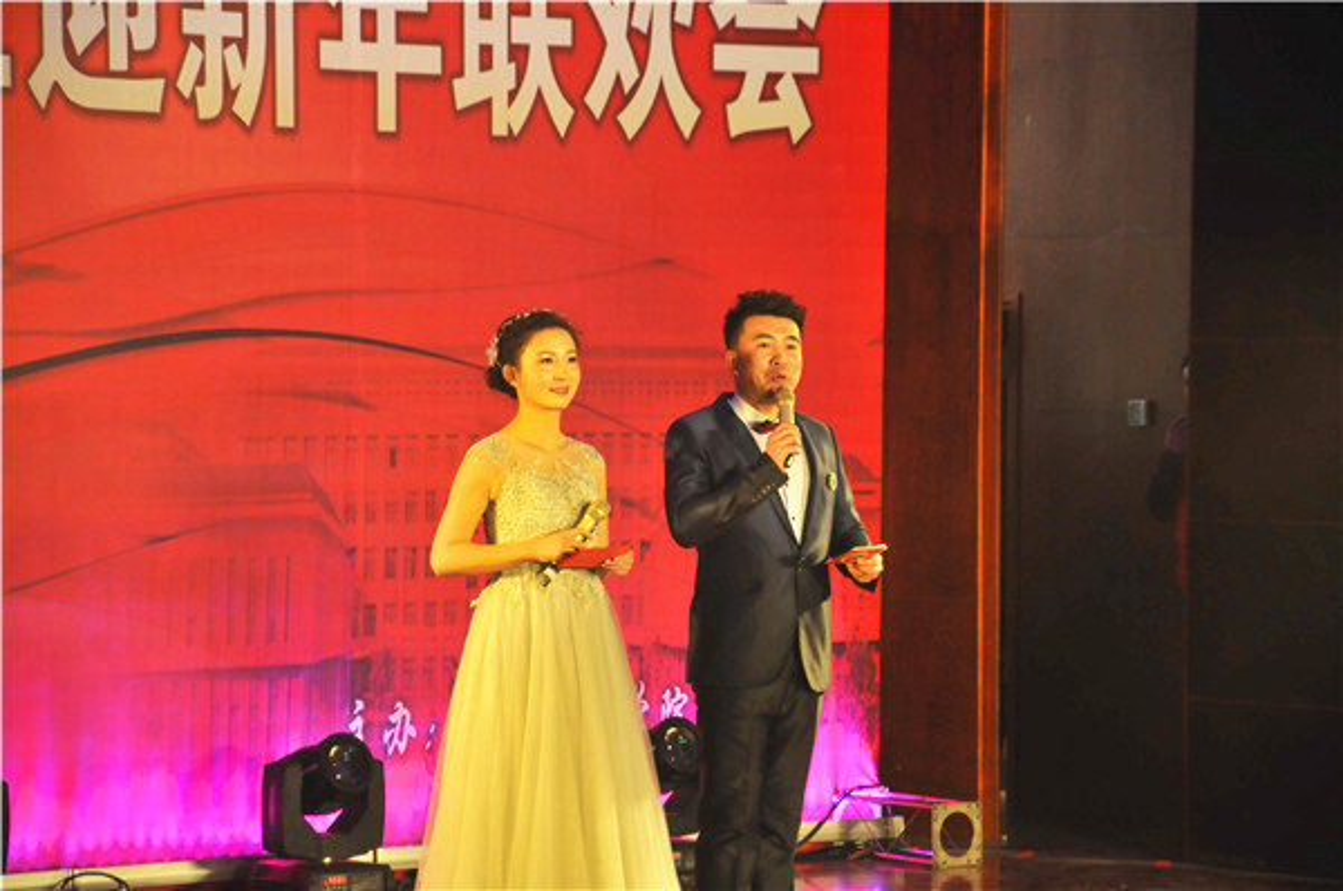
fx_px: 5866
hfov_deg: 13.1
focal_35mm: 158
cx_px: 672
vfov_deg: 8.7
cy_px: 446
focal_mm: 105
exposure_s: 1/125
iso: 800
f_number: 5.6
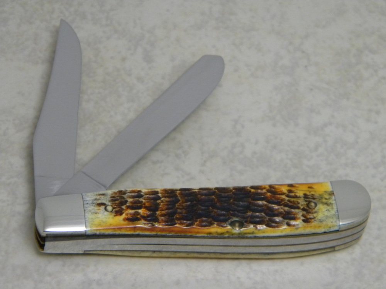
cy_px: 144
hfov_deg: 13.3
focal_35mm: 148
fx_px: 1650
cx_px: 193
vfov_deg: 10.0
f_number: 5
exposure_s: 1/18.8
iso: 400
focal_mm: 26.8
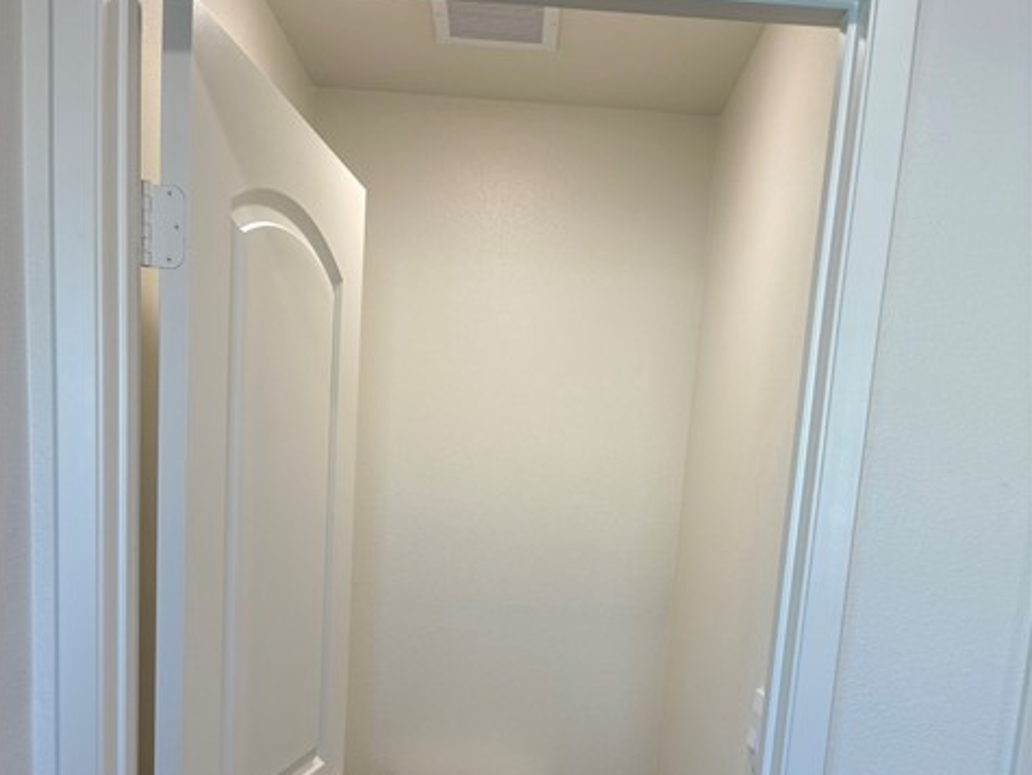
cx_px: 513
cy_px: 669
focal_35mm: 35
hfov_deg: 52.6
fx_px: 1044
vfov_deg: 38.5
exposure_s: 1/120
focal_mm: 5.96
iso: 80
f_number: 1.6
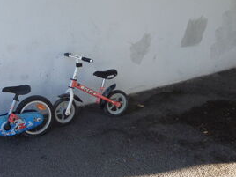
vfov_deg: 33.1
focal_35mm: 43
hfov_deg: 41.9
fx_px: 293
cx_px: 46
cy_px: 126
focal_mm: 4
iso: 80
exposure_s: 1/125
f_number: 3.2
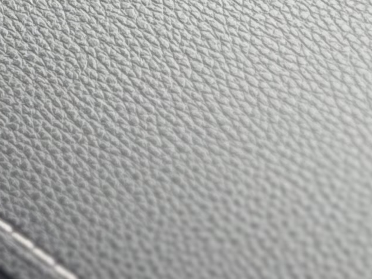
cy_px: -470
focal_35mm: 306
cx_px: -486
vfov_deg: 4.7
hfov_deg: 6.2
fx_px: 3288
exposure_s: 1/89
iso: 100
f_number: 1.78
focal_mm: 6.76
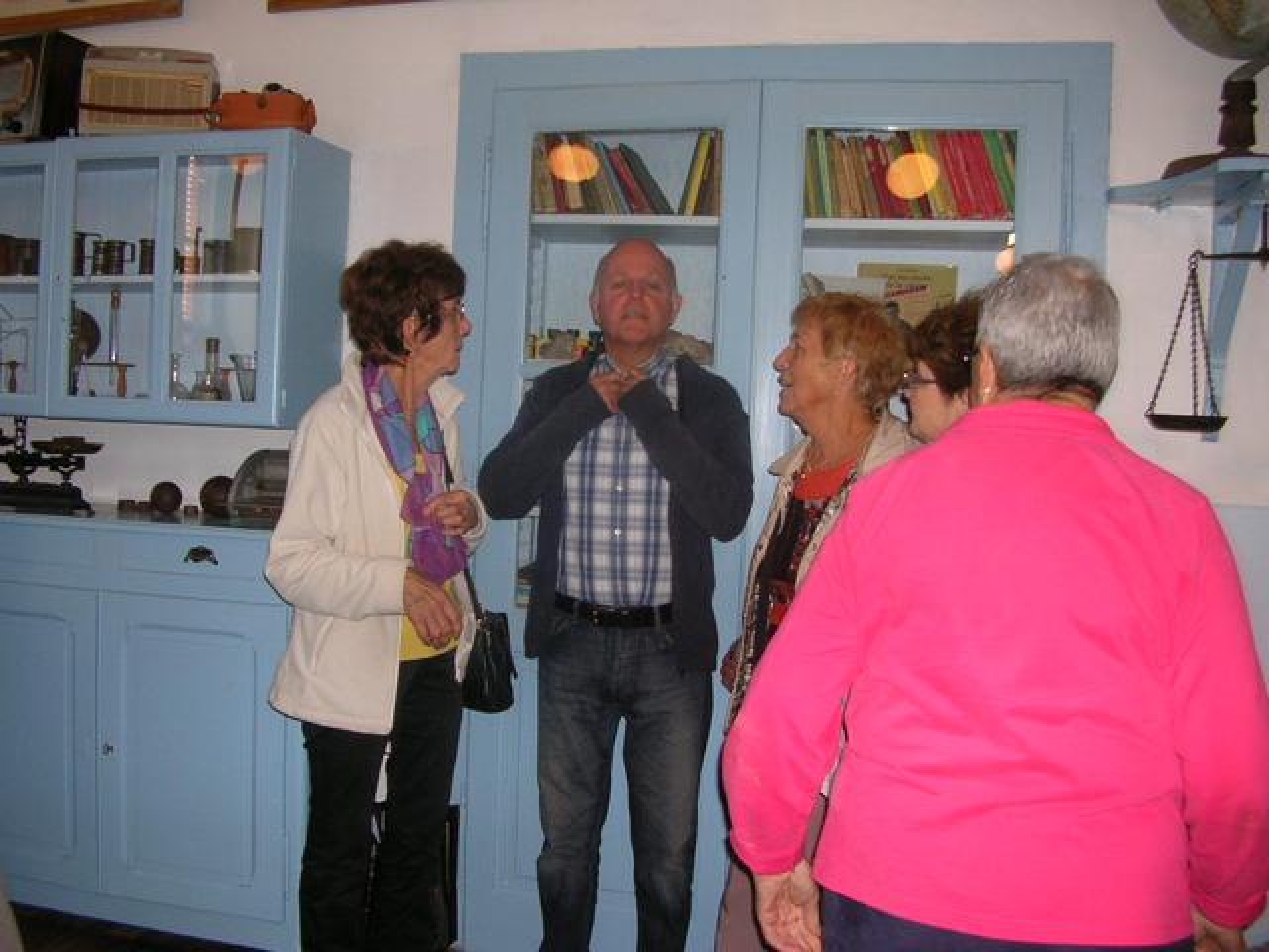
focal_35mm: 35
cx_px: 634
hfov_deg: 52.6
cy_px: 476
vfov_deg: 40.7
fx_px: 1283
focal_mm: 5.8
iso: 87
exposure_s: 1/60.1
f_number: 2.8
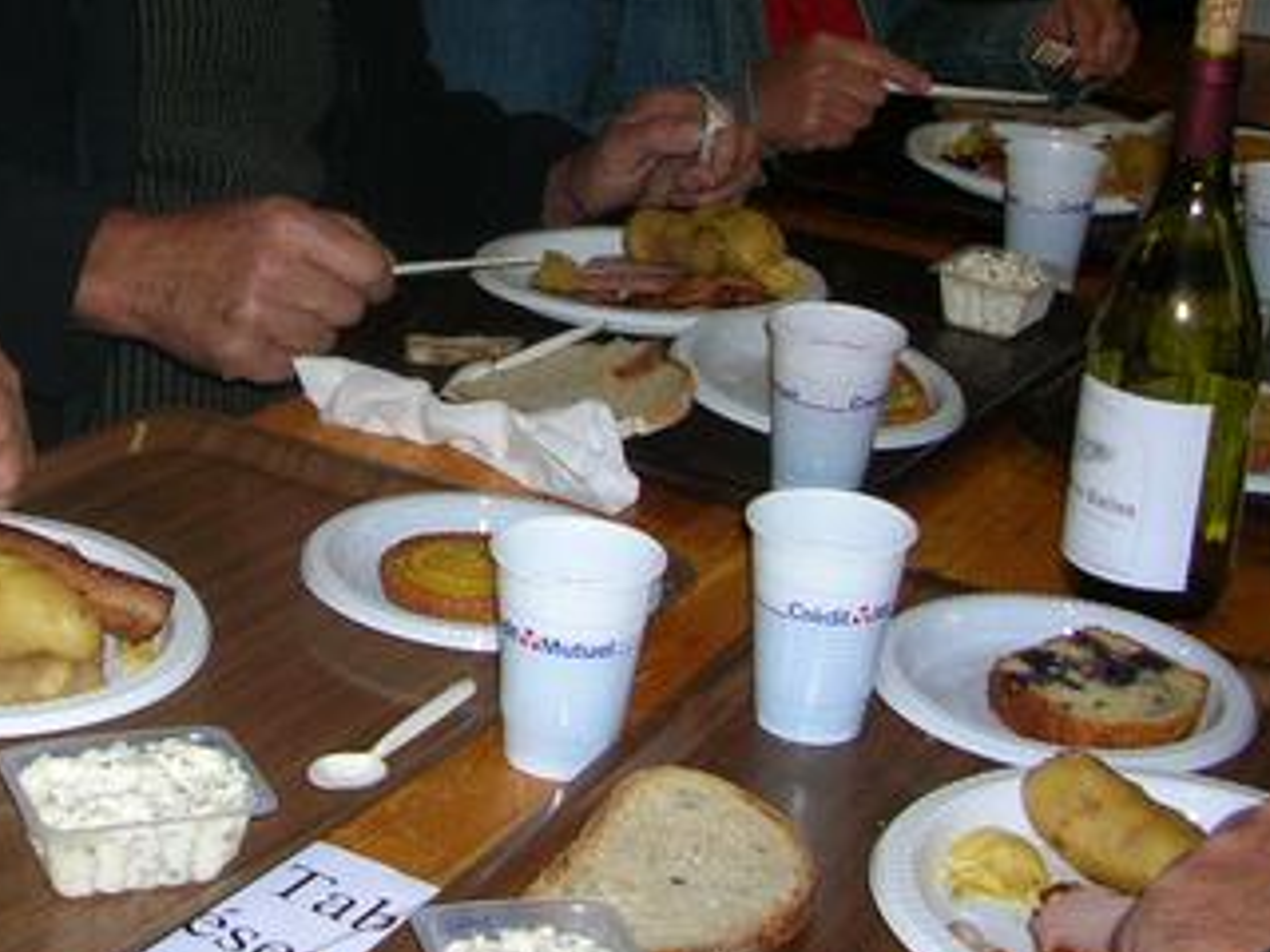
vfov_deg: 20.8
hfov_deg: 27.2
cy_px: 186
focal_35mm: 70
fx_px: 2568
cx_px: 254
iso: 50
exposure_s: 1/60.1
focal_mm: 5.8
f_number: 2.8
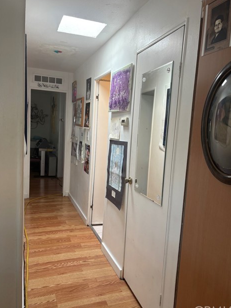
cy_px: 158
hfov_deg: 51.3
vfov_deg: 65.3
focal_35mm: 27
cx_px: 119
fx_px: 240
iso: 80
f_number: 1.6
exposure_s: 1/60
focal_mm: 5.96
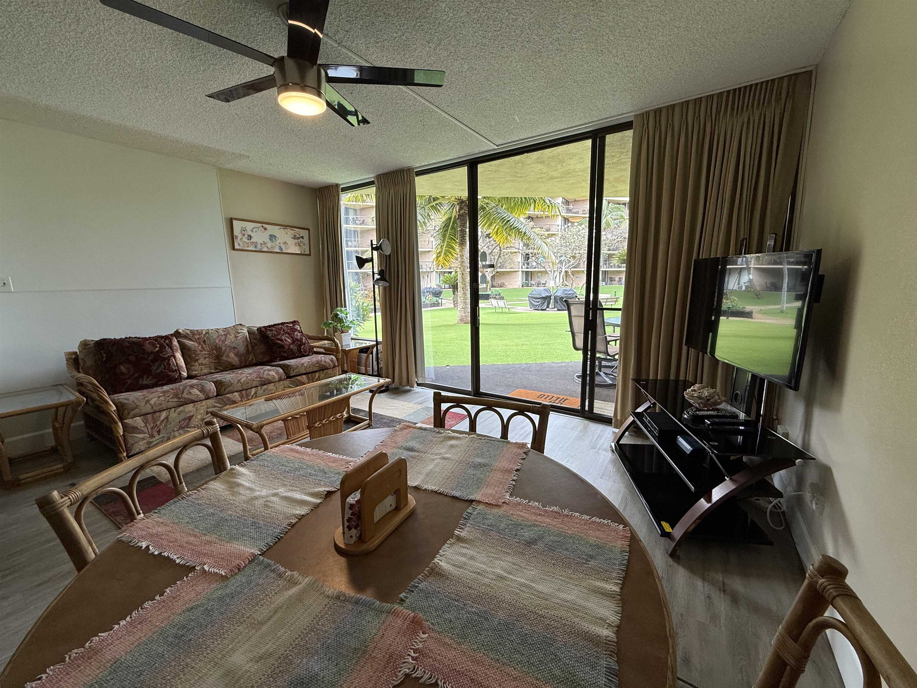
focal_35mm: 14
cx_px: 458
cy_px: 344
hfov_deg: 102.1
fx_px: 371
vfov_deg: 85.7
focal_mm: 2.22
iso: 100
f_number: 2.2
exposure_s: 1/120
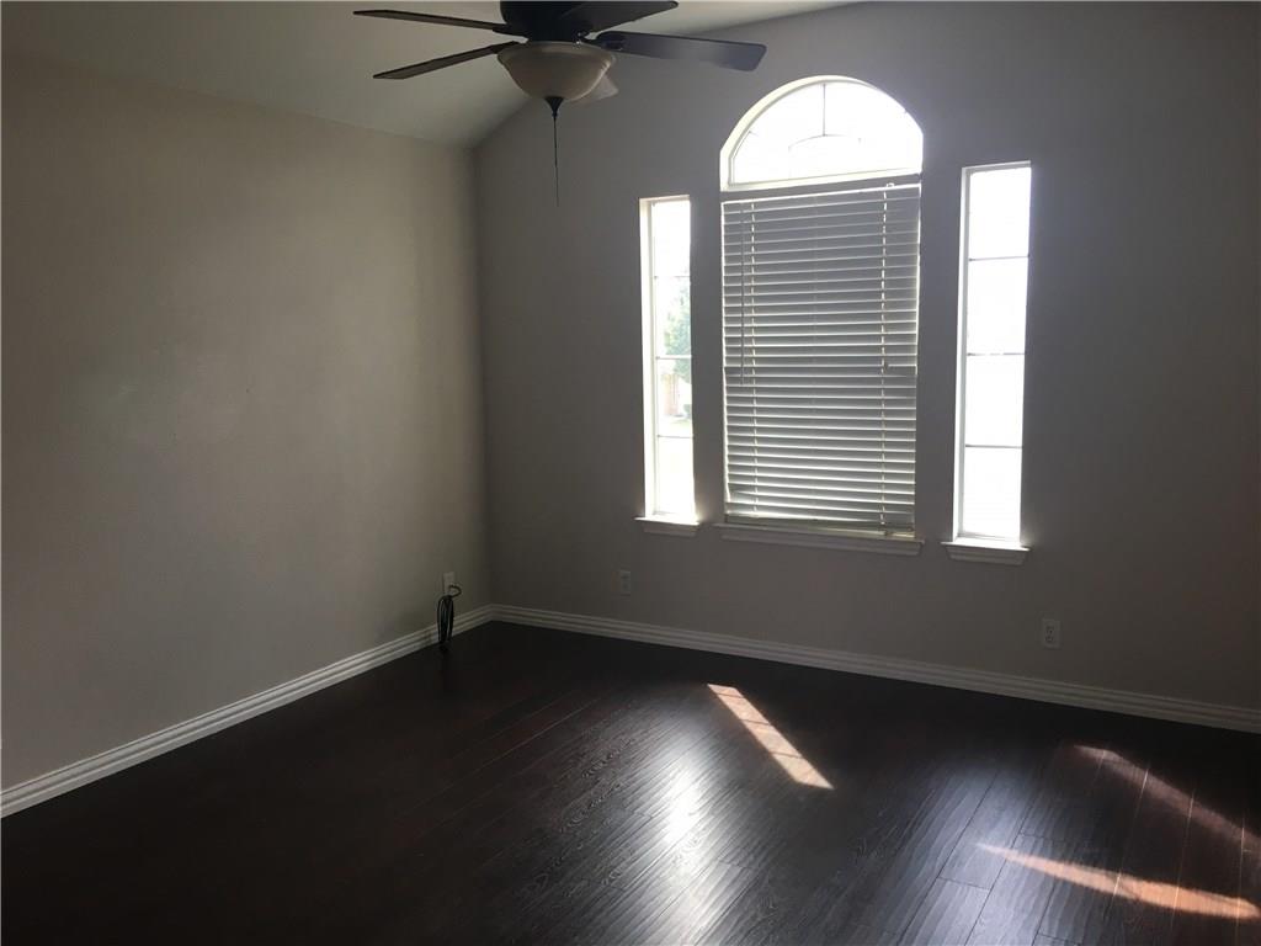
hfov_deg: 61.7
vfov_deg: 48.2
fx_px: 1056
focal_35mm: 29
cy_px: 473
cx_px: 630
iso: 25
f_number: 2.2
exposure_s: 1/30
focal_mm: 4.15
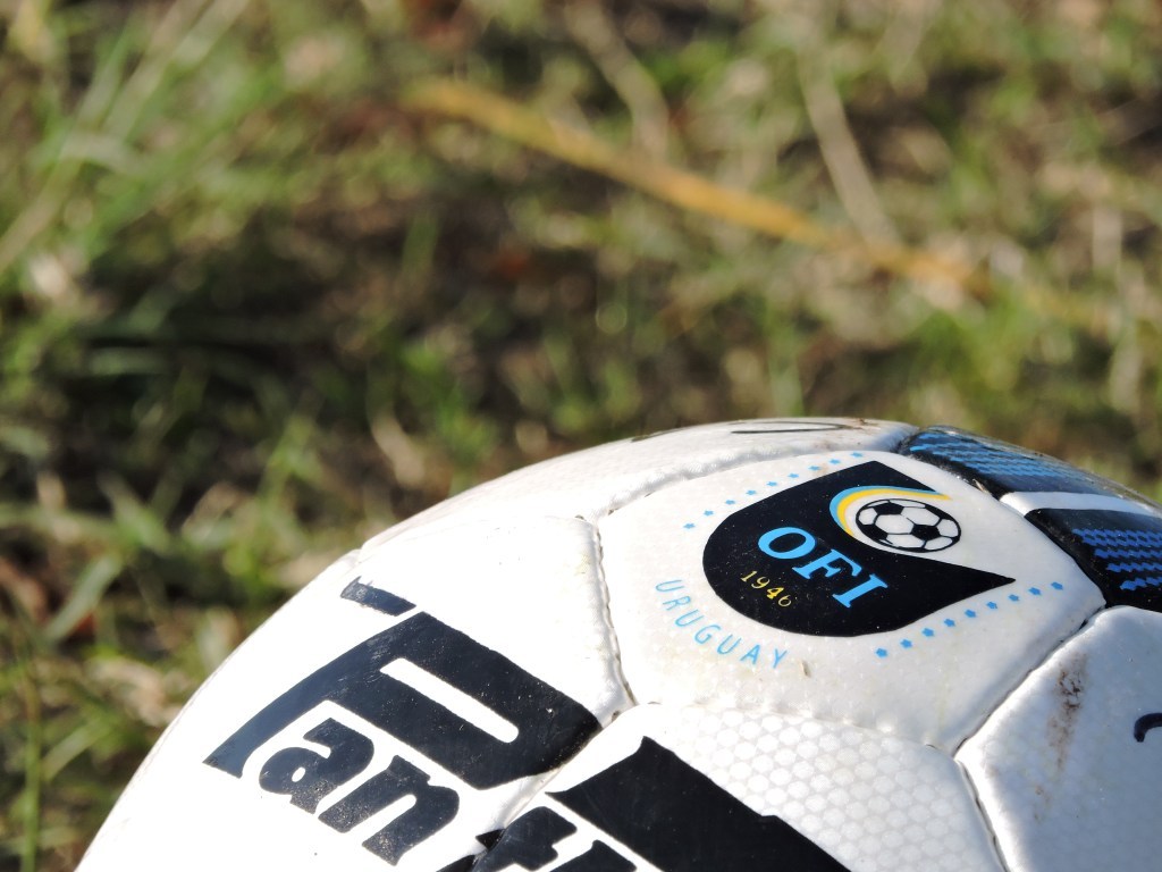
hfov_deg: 3.6
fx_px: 18463
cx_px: 581
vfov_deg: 2.7
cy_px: 436
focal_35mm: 550
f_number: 4.9
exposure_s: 1/800
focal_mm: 98.1
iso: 200
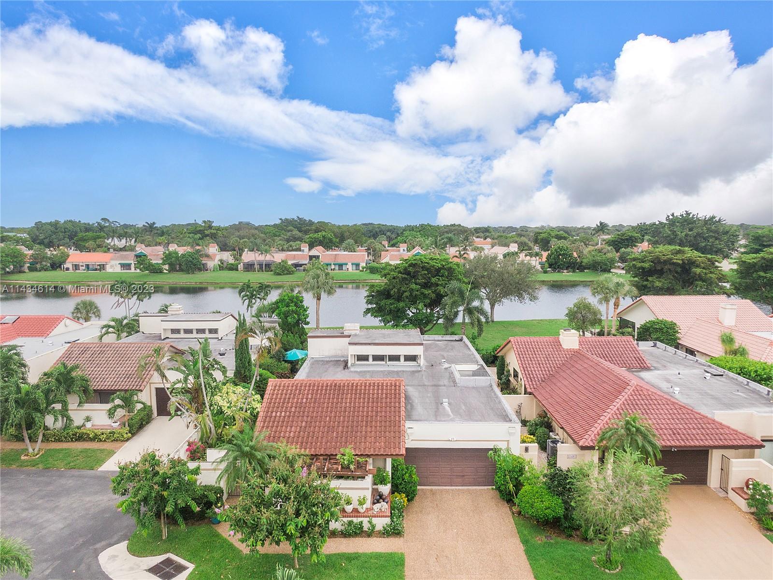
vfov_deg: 56.8
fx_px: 536
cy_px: 290
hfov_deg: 71.6
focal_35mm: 24
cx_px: 386
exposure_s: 1/1250
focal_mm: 4.39
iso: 100
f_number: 2.8
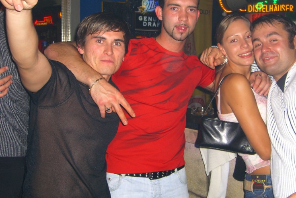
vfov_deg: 25.9
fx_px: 428
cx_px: 158
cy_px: 78
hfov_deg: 38.2
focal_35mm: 52
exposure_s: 1/60
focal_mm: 9.5
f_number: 3.1
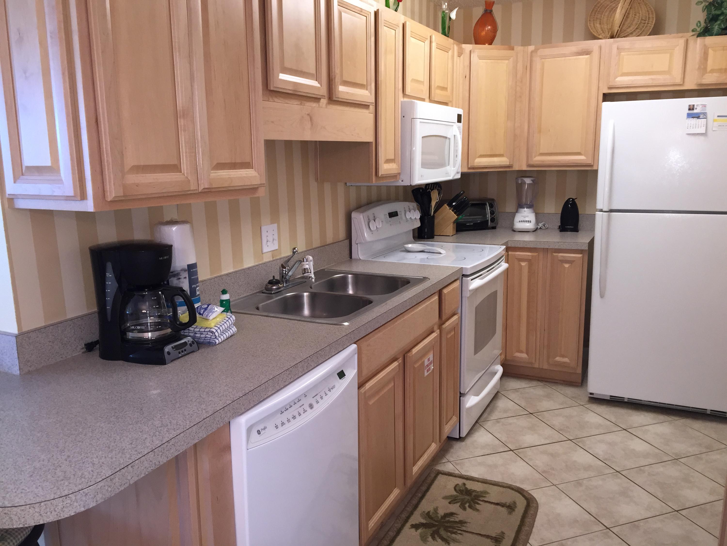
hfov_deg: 61.7
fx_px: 609
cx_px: 364
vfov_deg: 48.2
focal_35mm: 29
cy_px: 273
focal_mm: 4.15
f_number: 2.2
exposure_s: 1/30
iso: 80
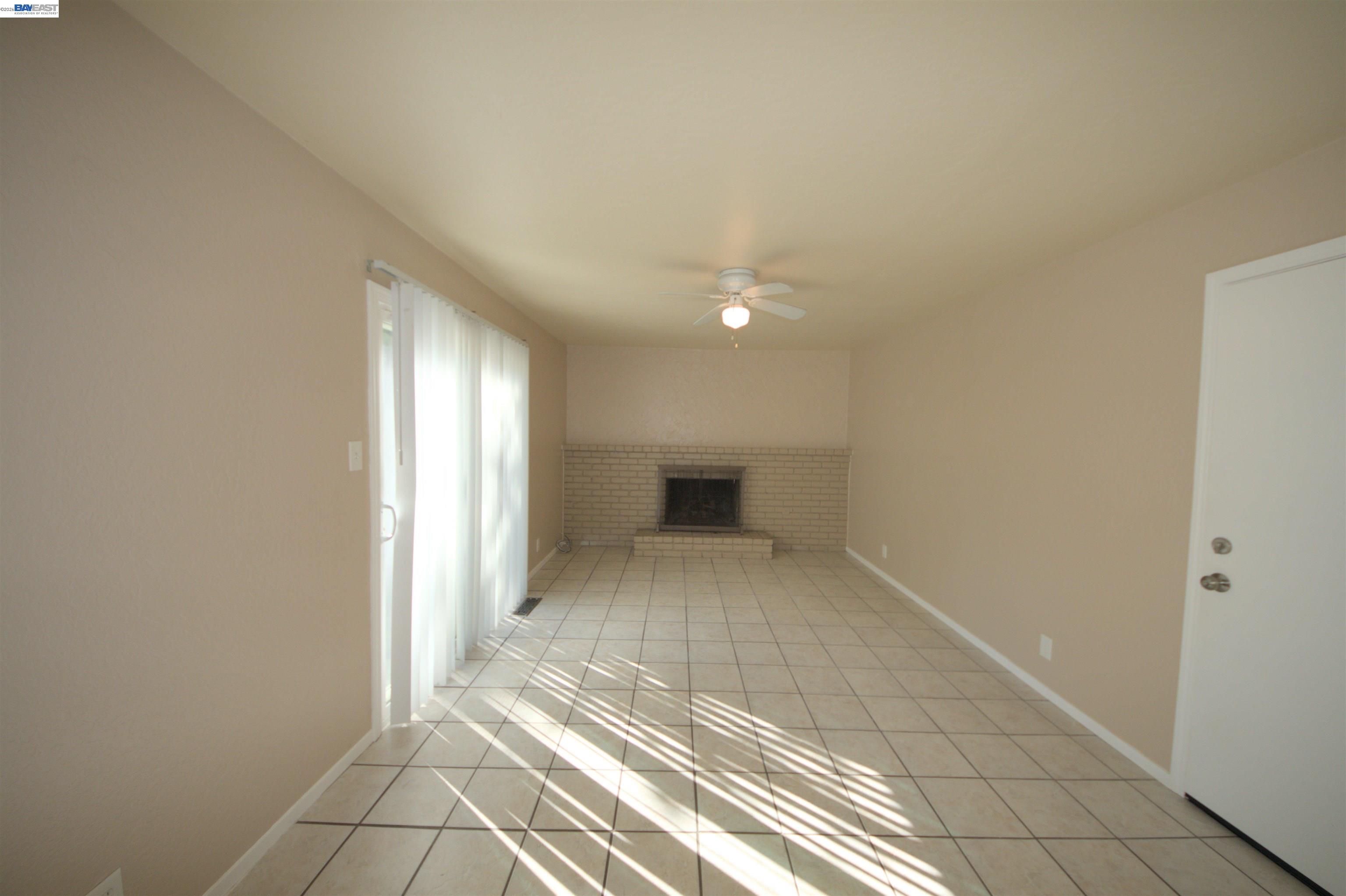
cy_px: 448
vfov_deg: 89.9
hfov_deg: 112.6
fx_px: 448
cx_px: 673
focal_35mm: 12
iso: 160
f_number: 4.5
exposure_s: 1/250
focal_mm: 8
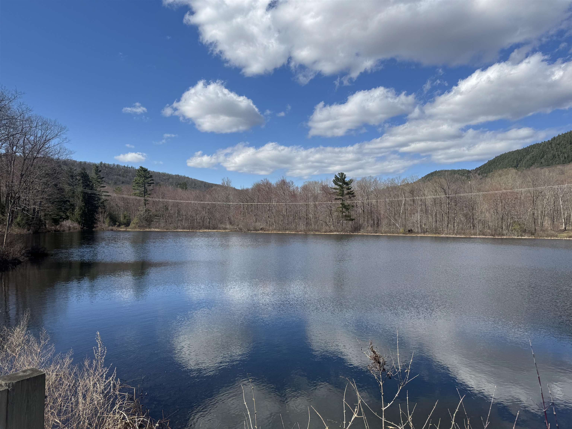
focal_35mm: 24
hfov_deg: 71.6
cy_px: 214
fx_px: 397
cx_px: 286
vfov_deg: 56.8
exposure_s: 1/5814
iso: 80
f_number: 1.78
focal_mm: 6.76
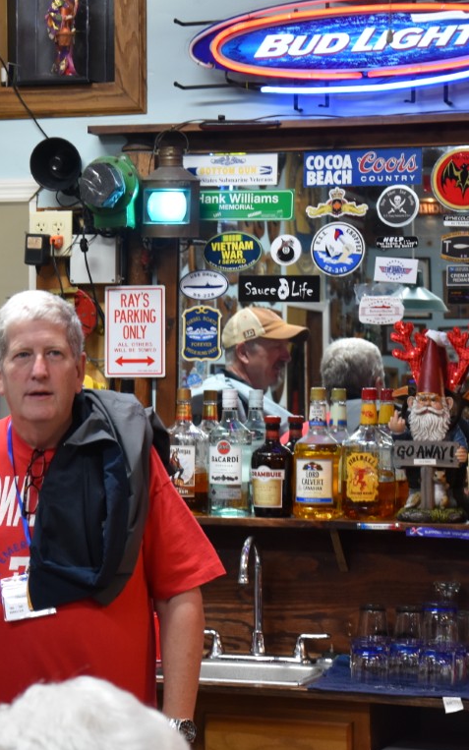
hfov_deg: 10.8
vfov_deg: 17.4
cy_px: 376
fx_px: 2454
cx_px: 13
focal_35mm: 120
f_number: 5
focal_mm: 52
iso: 1000
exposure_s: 1/60
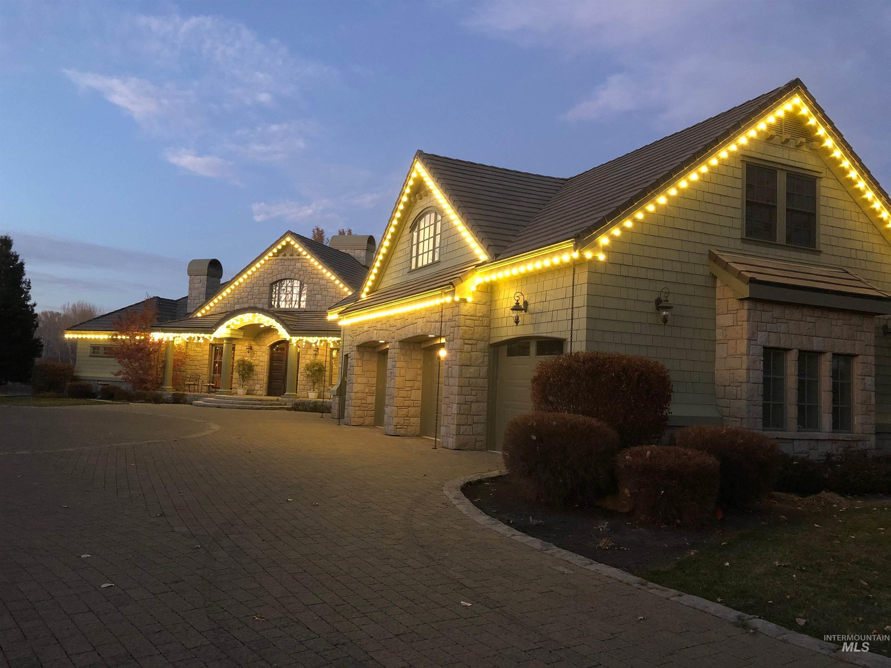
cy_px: 334
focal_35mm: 28
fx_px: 721
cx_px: 446
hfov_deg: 63.4
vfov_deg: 49.7
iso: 125
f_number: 1.8
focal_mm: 3.99
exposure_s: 1/4
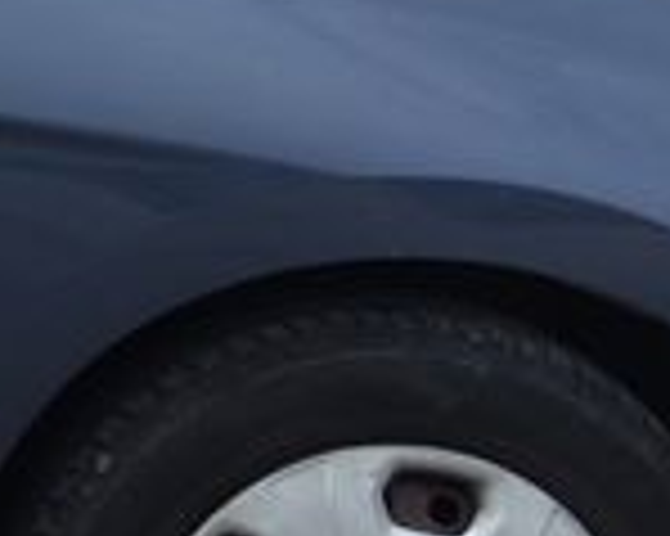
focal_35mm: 181
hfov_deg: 9.4
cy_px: -43
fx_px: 3587
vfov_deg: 8.5
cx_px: -1012
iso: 125
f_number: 1.8
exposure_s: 1/2000
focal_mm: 10.4
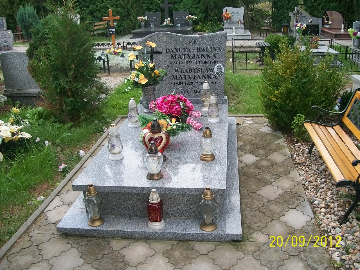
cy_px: 135
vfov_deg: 39.7
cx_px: 180
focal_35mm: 36
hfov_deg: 51.4
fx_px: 374
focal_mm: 6
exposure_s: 1/200
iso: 80
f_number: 2.7
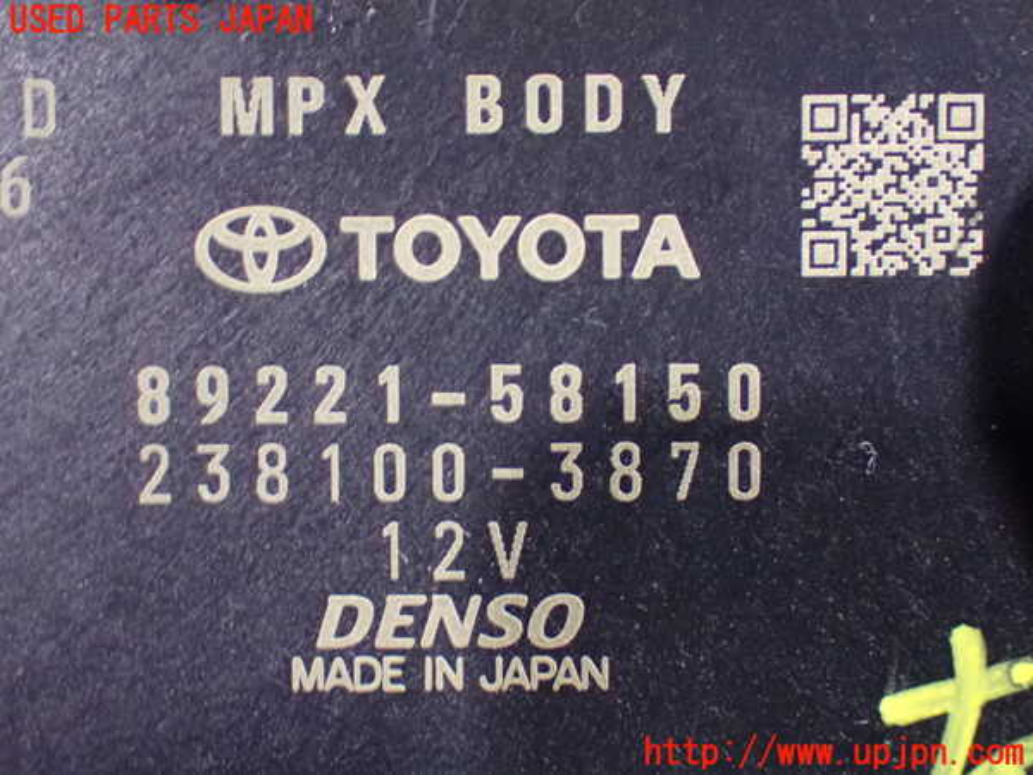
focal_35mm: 54
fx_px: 1611
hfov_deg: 35.5
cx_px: 516
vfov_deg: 27.0
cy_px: 388
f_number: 3.3
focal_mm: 9.65
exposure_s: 1/13
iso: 1600
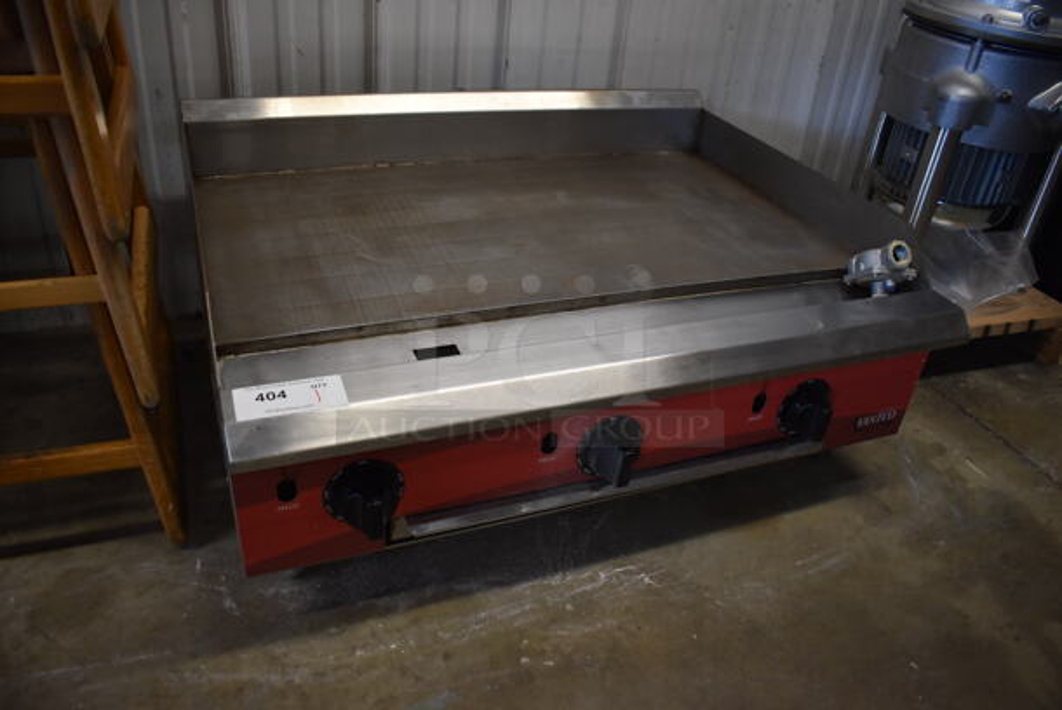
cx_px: 531
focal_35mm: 27
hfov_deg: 67.3
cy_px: 355
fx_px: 797
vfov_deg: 48.0
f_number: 3.5
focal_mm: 18
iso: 1250
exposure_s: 1/125
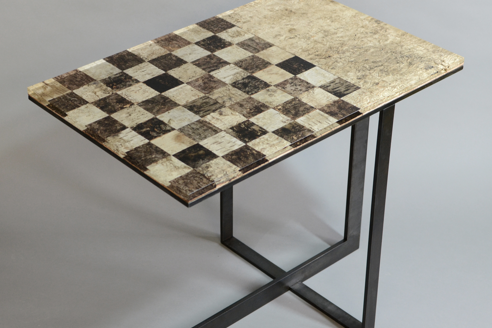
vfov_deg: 19.5
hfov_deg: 29.0
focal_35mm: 70
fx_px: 952
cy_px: 177
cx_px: 247
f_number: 3.5
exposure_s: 1/50
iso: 640
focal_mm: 35
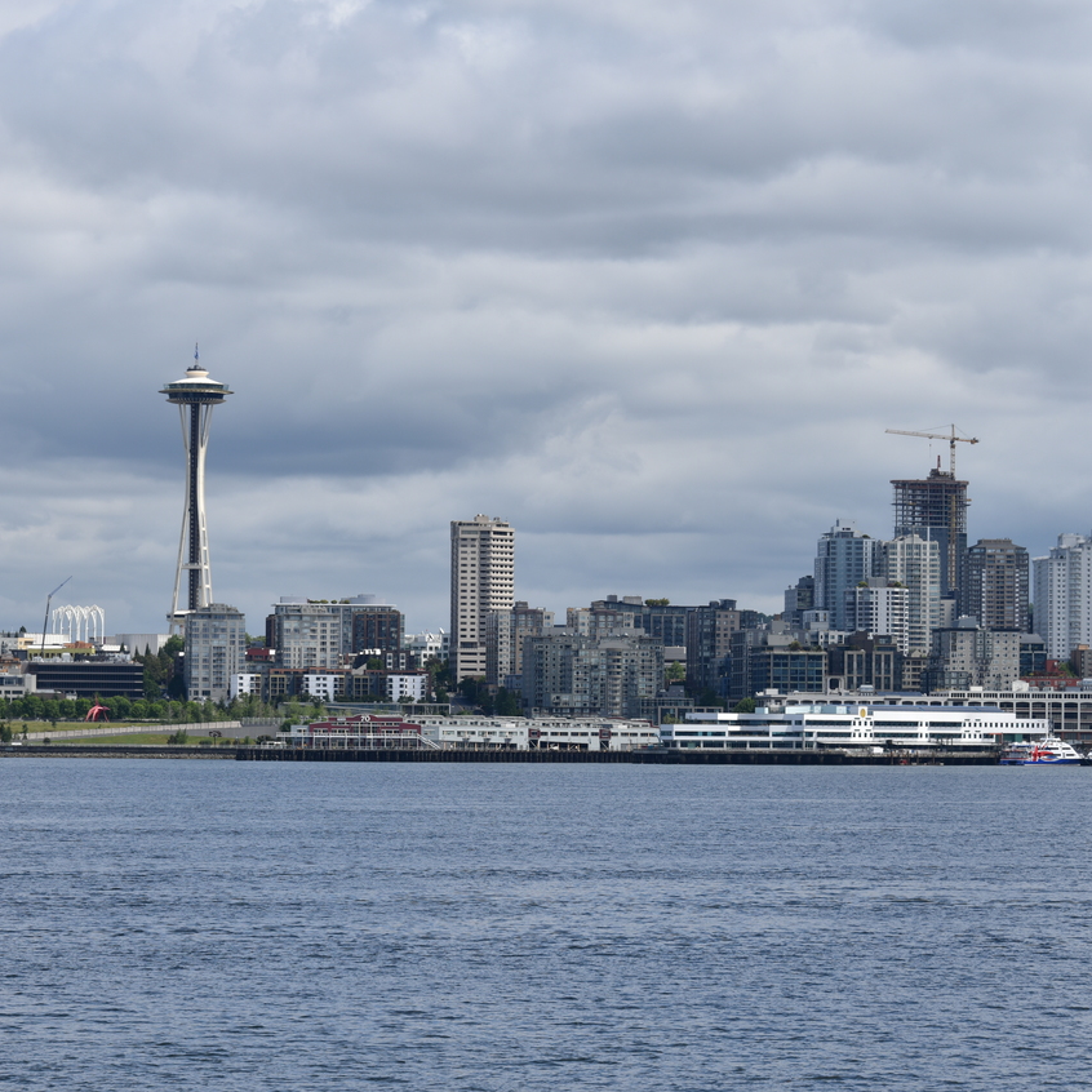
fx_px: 4818
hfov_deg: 12.9
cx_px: 483
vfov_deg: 12.9
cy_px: 549
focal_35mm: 135
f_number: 9
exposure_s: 1/320
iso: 100
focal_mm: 105
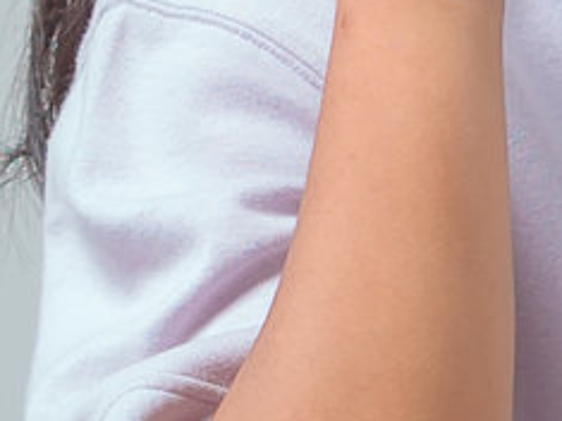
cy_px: -264
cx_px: 679
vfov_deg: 3.0
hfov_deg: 4.0
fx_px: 7984
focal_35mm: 492
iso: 80
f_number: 4.5
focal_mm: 50
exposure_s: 1/125
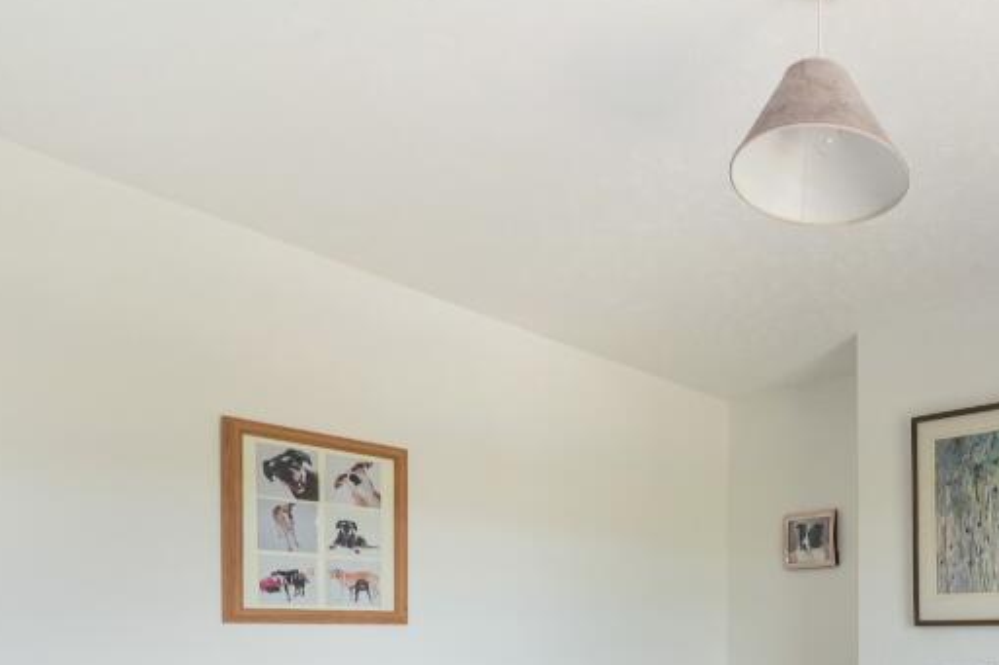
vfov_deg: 41.0
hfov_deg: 55.5
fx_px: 777
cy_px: 651
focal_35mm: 28
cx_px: 923
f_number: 14
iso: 400
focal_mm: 14
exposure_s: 1/6
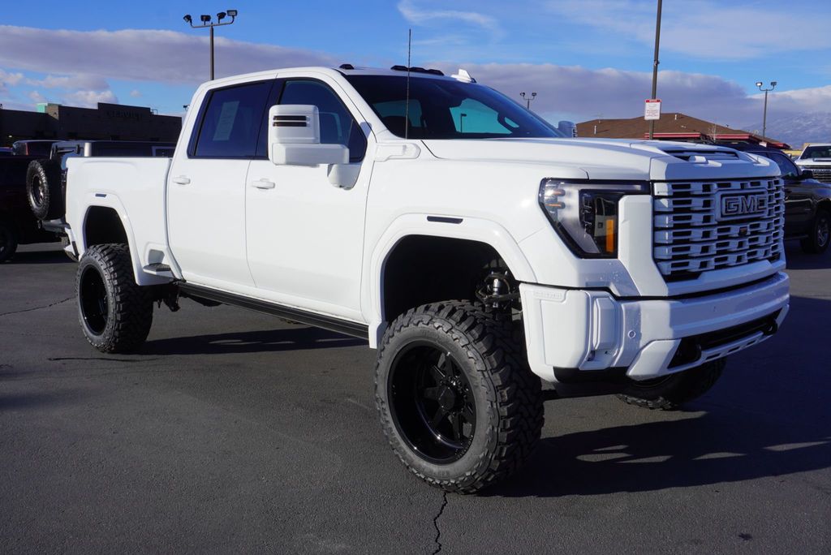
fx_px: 762
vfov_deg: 40.0
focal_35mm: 33
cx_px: 416
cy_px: 278
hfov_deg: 57.2
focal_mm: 22
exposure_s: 1/200
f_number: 10
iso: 100
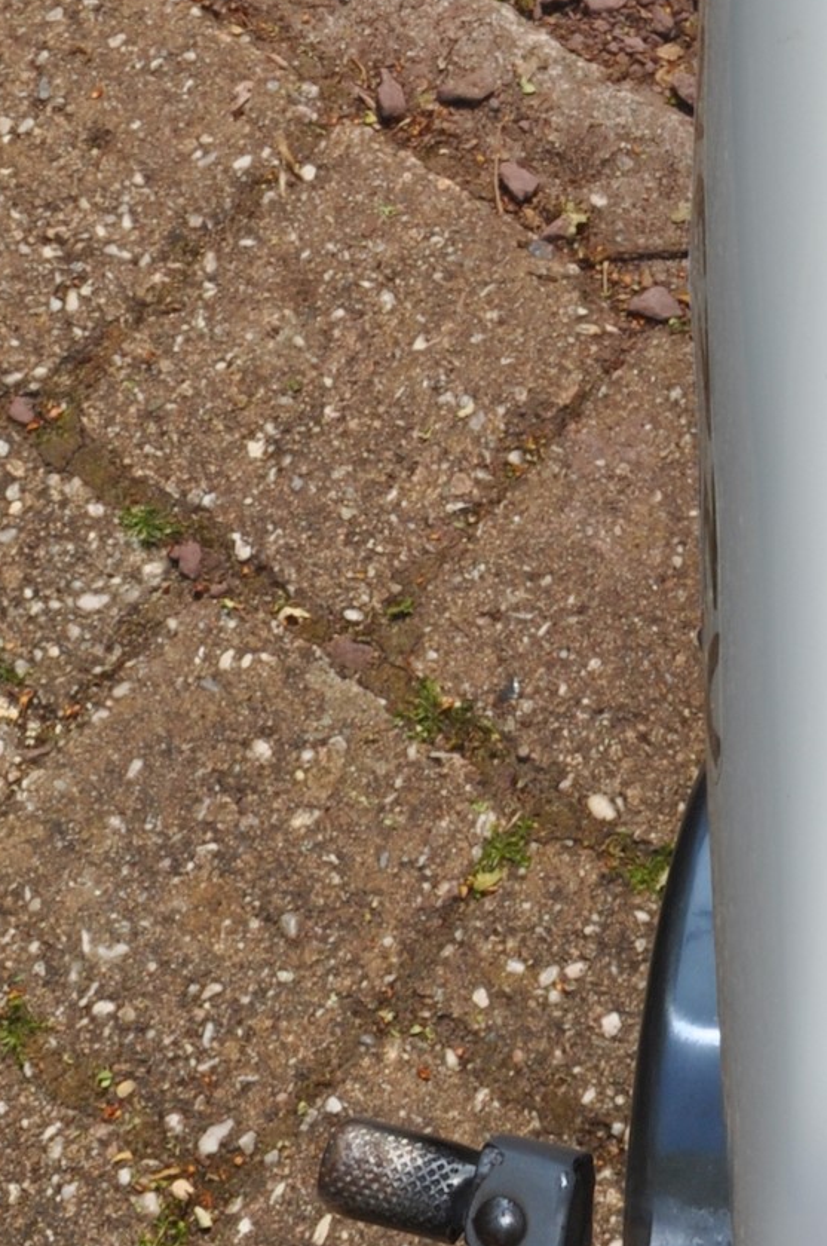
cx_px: 1001
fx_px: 5356
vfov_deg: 12.8
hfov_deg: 8.7
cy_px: -418
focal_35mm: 155
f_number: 16
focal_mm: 30
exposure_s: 1/200
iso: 200
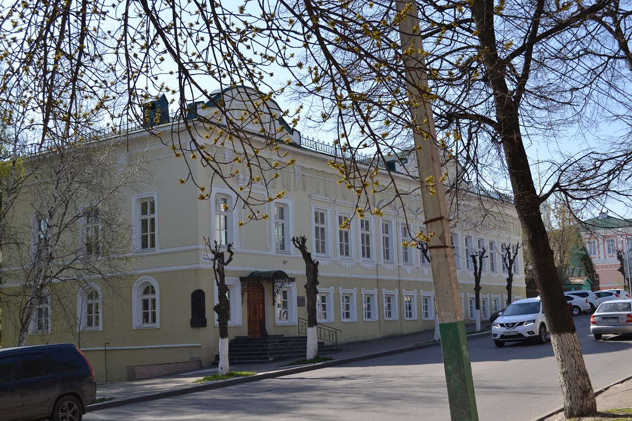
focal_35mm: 48
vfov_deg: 28.1
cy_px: 210
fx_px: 842
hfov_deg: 41.1
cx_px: 316
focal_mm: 32
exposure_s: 1/200
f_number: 7.1
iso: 100
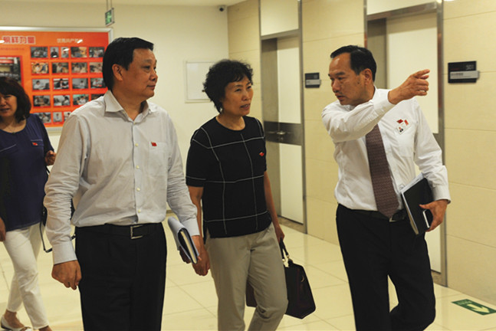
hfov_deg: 50.7
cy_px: 166
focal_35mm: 38
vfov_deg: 35.1
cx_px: 248
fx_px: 524
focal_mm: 38
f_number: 4.5
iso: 800
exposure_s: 1/80
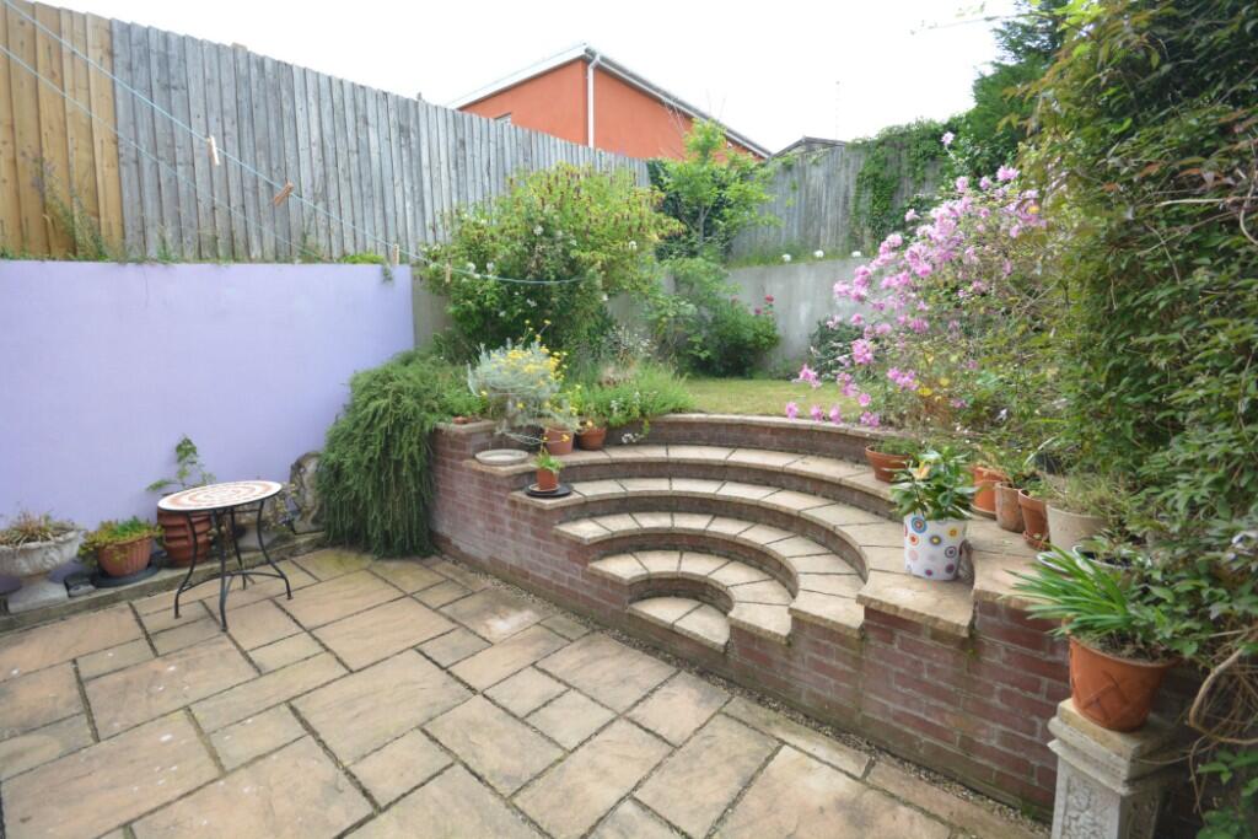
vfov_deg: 77.3
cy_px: 420
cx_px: 629
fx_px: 524
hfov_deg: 100.4
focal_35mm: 15
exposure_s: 1/200
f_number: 8
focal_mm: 10
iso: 400
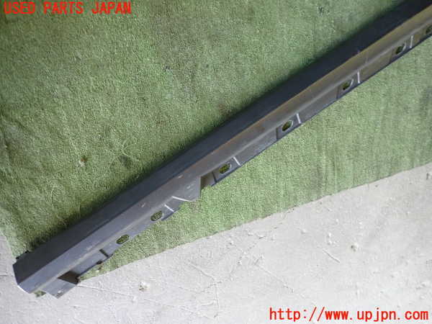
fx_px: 312
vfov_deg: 54.9
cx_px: 216
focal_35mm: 25
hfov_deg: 69.4
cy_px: 162
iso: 320
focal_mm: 4.5
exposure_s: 1/30
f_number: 2
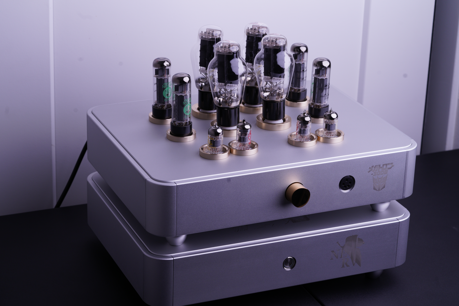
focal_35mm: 90
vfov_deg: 15.2
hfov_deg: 22.6
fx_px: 1148
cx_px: 230
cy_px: 153
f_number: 9
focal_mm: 90
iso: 400
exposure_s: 1/320
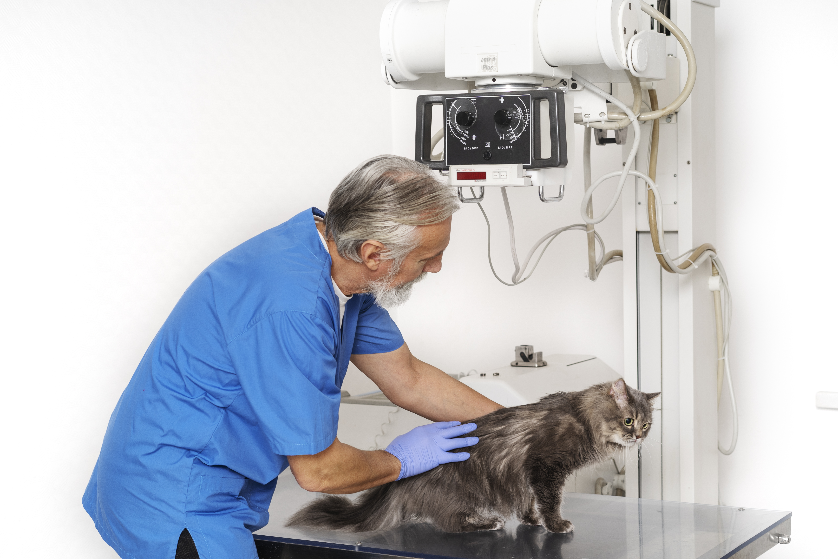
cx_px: 417
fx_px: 1490
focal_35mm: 64
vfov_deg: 21.2
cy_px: 305
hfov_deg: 31.4
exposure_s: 1/160
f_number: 4.5
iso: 125
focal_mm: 55
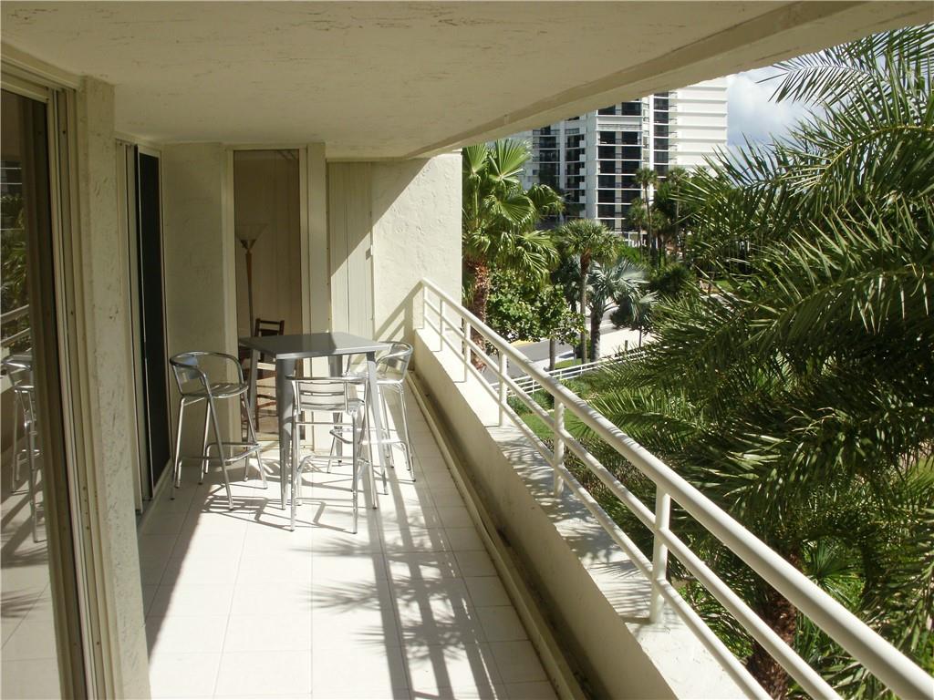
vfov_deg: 39.7
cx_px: 467
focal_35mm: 36
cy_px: 350
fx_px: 971
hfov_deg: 51.4
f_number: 5.6
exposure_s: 1/500
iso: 100
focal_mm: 6.3
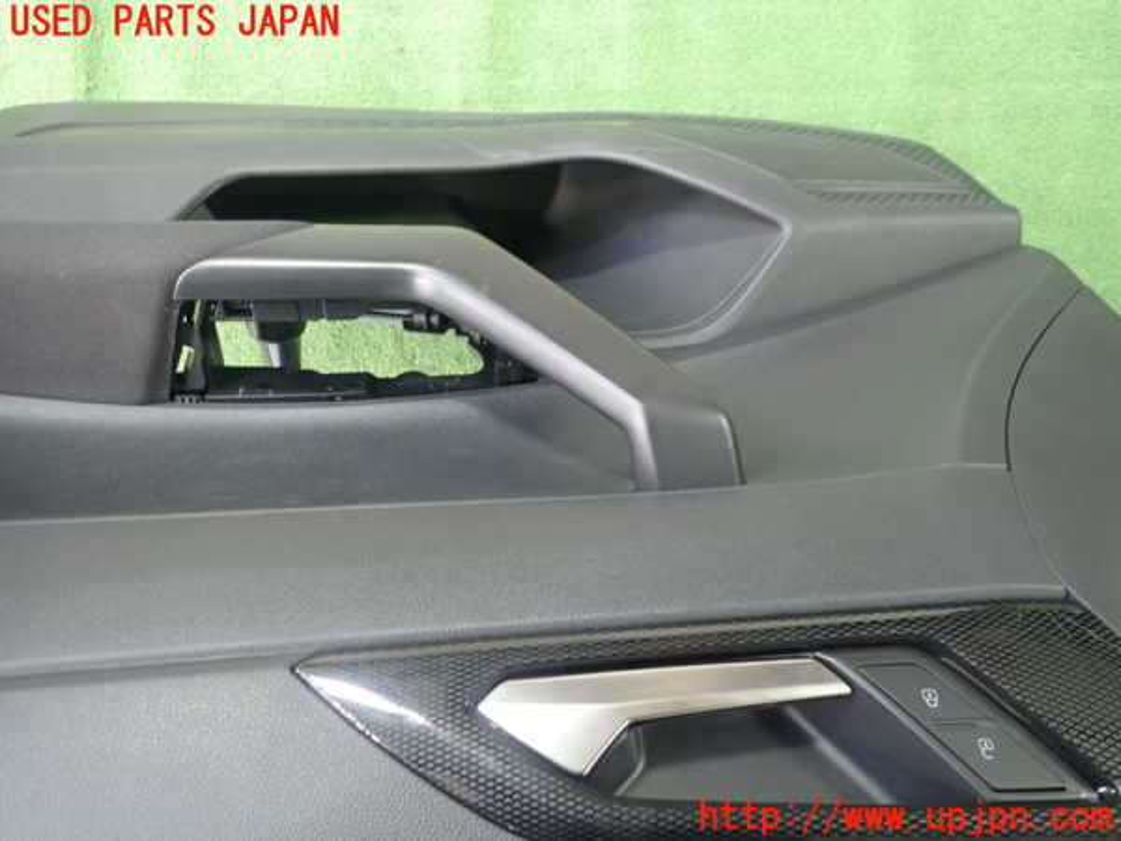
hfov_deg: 69.4
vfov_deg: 54.9
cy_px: 420
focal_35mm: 25
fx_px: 810
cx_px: 560
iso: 250
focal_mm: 4.5
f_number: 2
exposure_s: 1/30
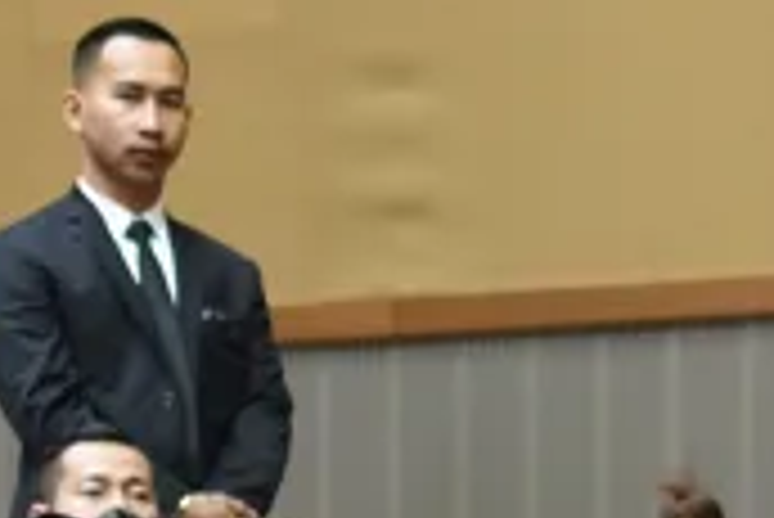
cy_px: 1077
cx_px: 1161
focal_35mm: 363
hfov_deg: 5.6
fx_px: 7811
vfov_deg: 3.8
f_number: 1.8
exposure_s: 1/50
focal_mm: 35
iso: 500
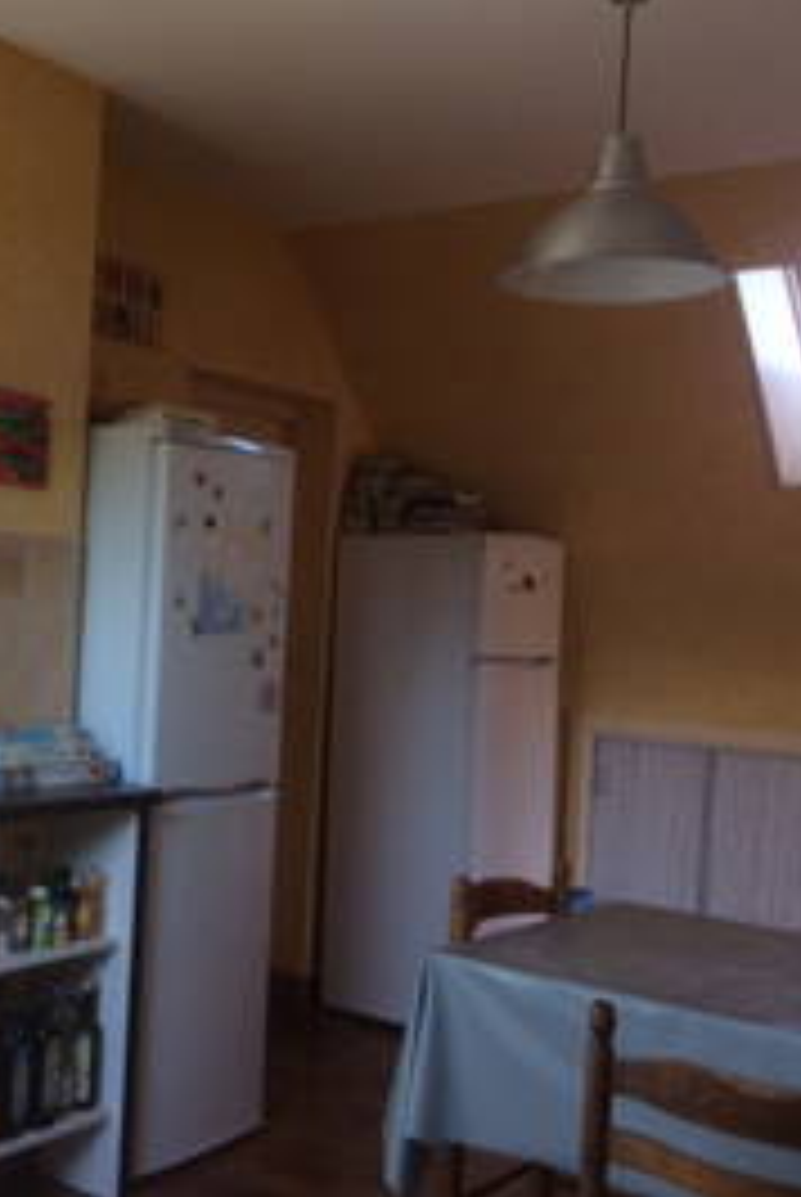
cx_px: 108
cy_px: 594
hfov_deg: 29.0
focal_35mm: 45
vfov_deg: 43.6
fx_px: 1498
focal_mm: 3.3
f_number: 2.4
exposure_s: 1/50
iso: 32
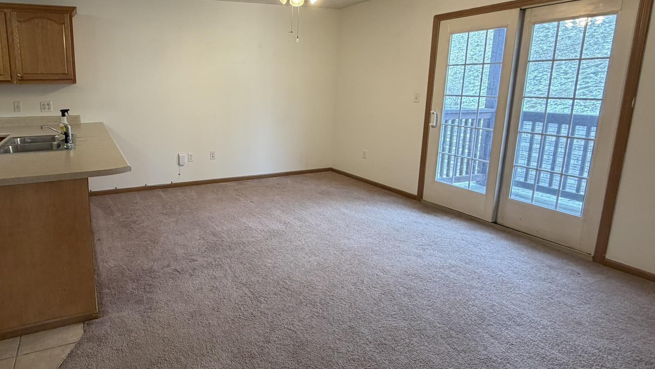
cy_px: 142
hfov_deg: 80.3
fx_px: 365
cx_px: 205
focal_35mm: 21
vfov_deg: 53.1
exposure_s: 1/60
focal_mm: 2.22
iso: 200
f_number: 2.2
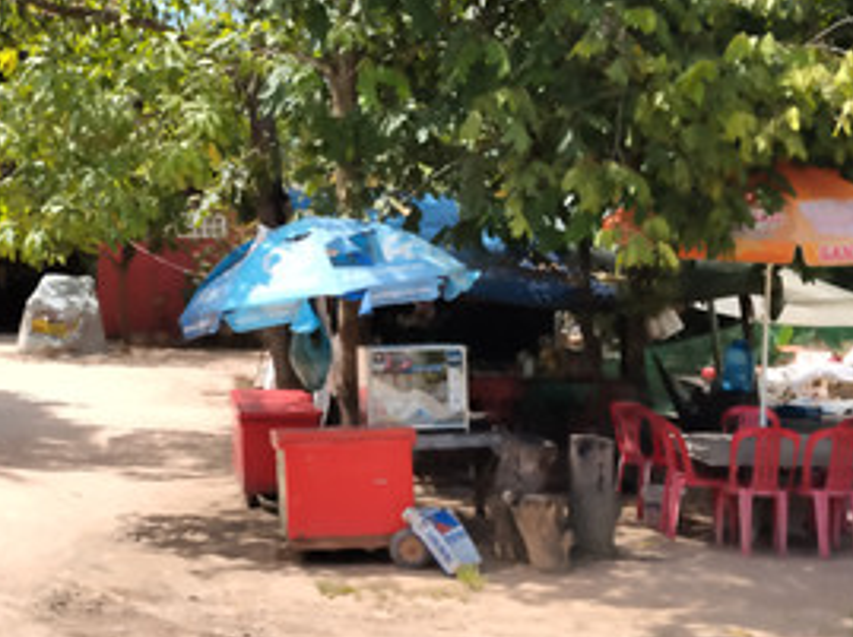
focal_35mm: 54
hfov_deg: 35.0
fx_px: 1329
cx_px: 241
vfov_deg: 27.0
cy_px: 325
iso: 50
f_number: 1.8
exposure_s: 1/926
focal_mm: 4.22
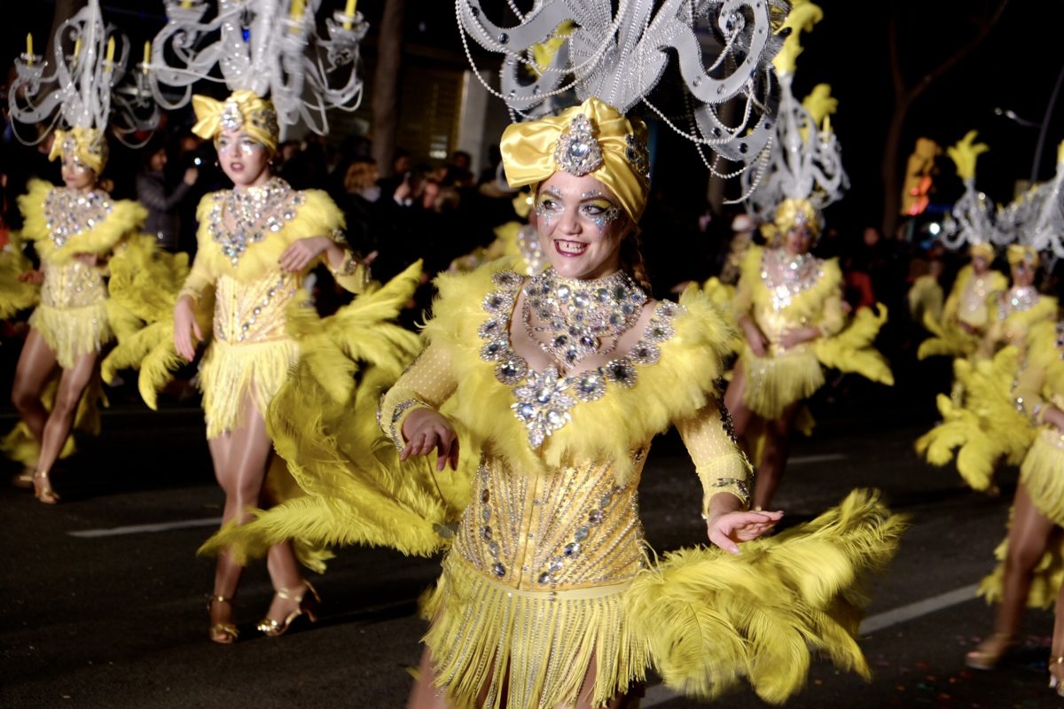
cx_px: 532
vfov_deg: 16.5
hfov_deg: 24.5
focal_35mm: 83
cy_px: 354
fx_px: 2453
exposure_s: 1/52
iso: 800
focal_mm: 55
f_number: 4
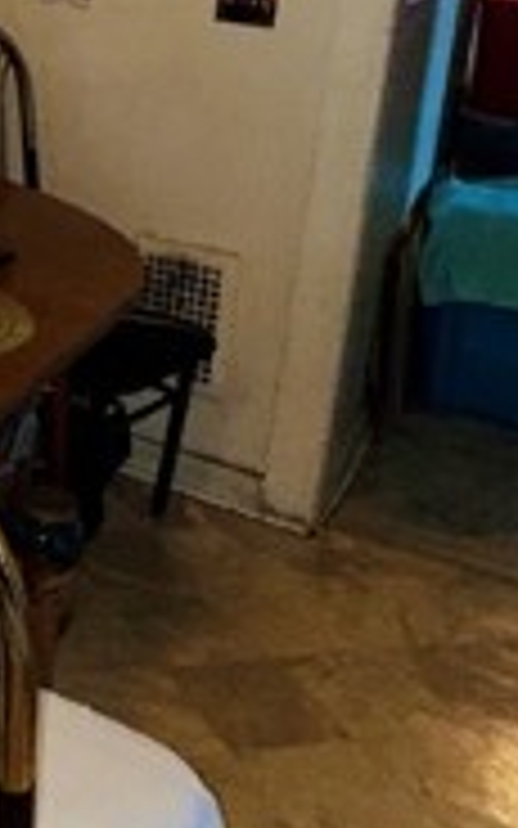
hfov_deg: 19.1
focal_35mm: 62
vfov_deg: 31.5
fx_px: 1400
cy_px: 90
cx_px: -194
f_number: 2.2
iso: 250
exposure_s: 1/40
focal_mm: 2.22
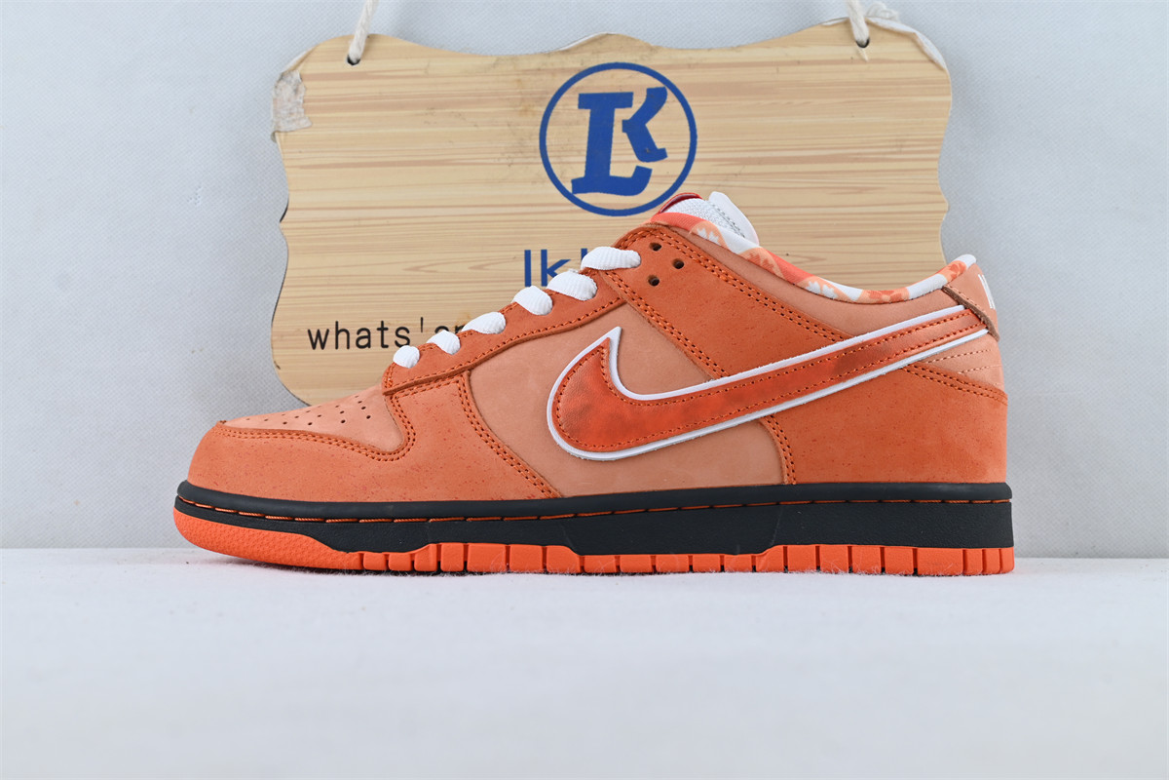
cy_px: 390
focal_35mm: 45
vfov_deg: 29.9
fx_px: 1461
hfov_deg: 43.6
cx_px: 584
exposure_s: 1/30
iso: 100
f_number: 7.1
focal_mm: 30
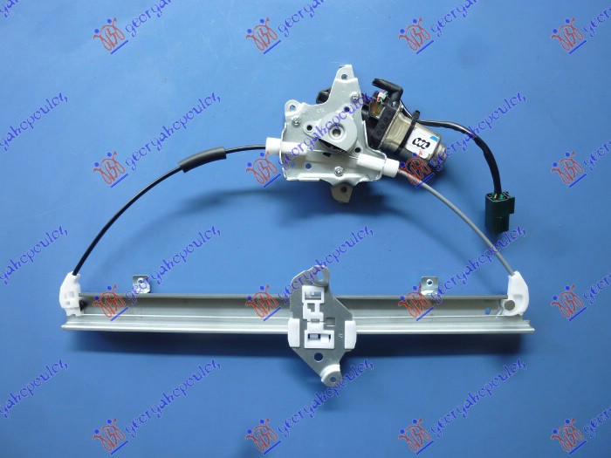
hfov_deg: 69.4
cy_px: 229
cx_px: 306
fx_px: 441
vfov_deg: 54.9
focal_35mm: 25
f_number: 3.3
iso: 80
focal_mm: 4.5
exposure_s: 1/30
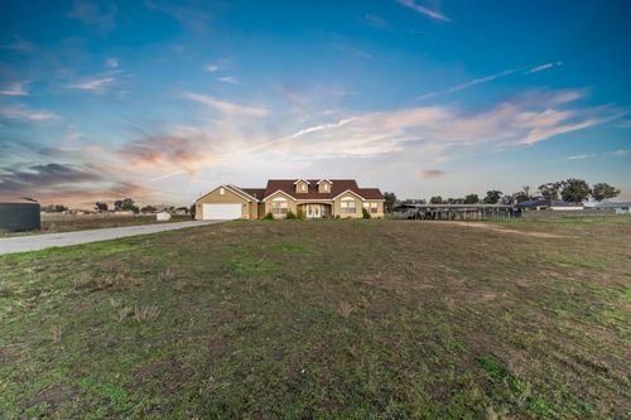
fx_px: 245
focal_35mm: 14
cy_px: 210
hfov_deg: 104.3
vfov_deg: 81.2
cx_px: 316
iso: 2500
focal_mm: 14
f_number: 2.8
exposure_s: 1/160
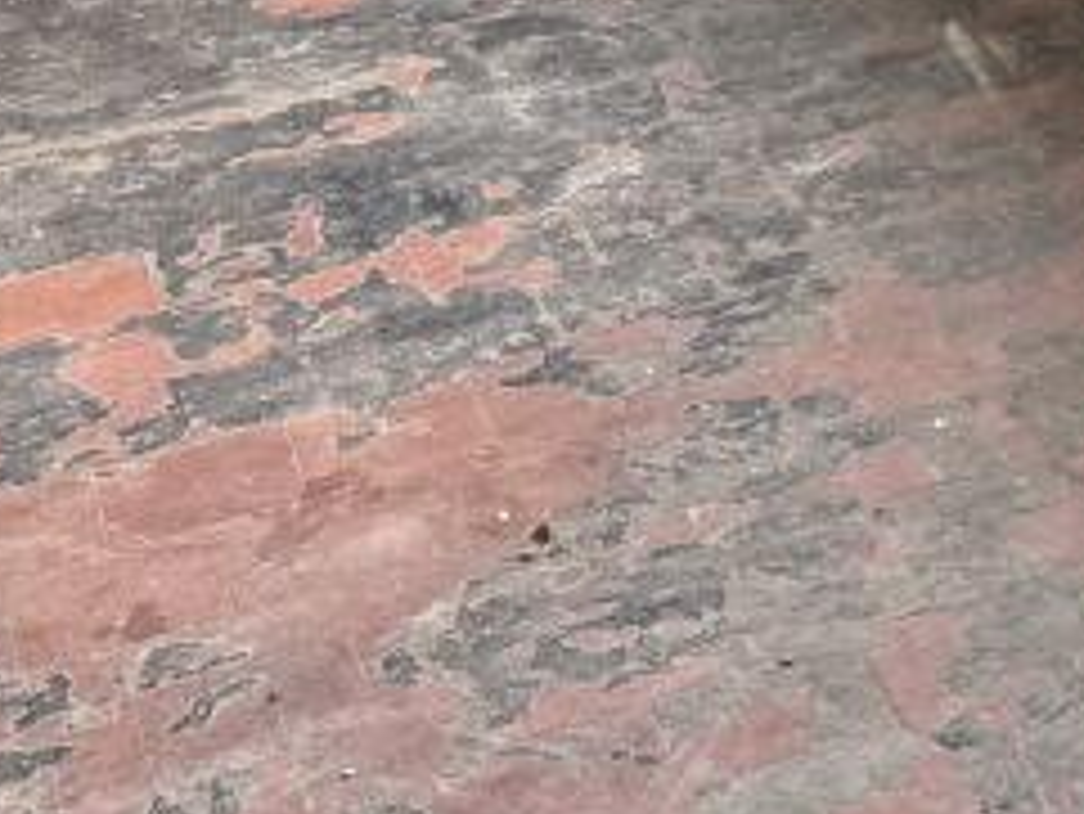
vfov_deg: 13.4
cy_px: -535
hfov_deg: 17.0
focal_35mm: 102
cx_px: 1727
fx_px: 3196
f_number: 1.78
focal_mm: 6.76
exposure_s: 1/121
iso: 160
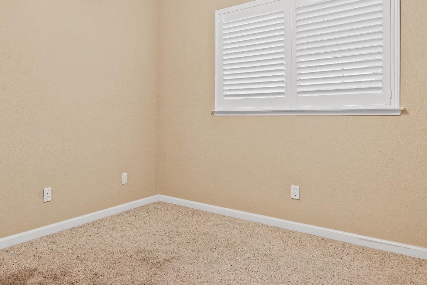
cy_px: 117
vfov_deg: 49.3
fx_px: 308
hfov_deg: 67.9
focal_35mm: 26
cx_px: 150
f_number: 9
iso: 500
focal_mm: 20
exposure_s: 1/3
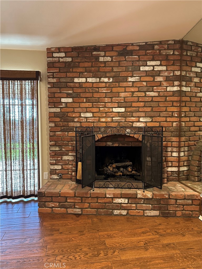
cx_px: 101
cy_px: 134
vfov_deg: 71.6
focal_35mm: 24
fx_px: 187
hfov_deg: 56.8
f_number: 1.78
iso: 500
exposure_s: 1/60
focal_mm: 6.86
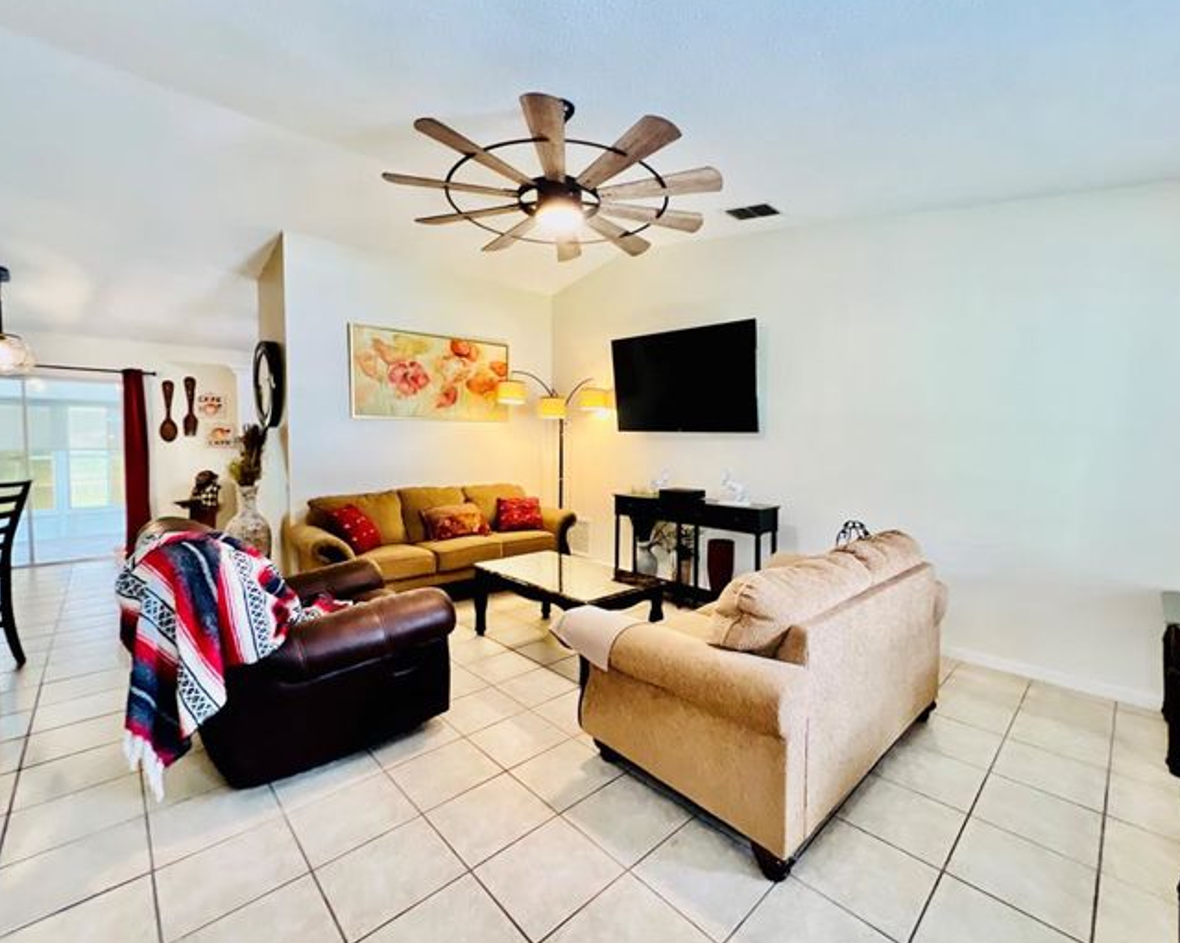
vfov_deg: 88.0
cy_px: 465
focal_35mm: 14
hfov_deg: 100.5
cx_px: 632
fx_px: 489
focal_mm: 1.57
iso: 160
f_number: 1.8
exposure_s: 1/60
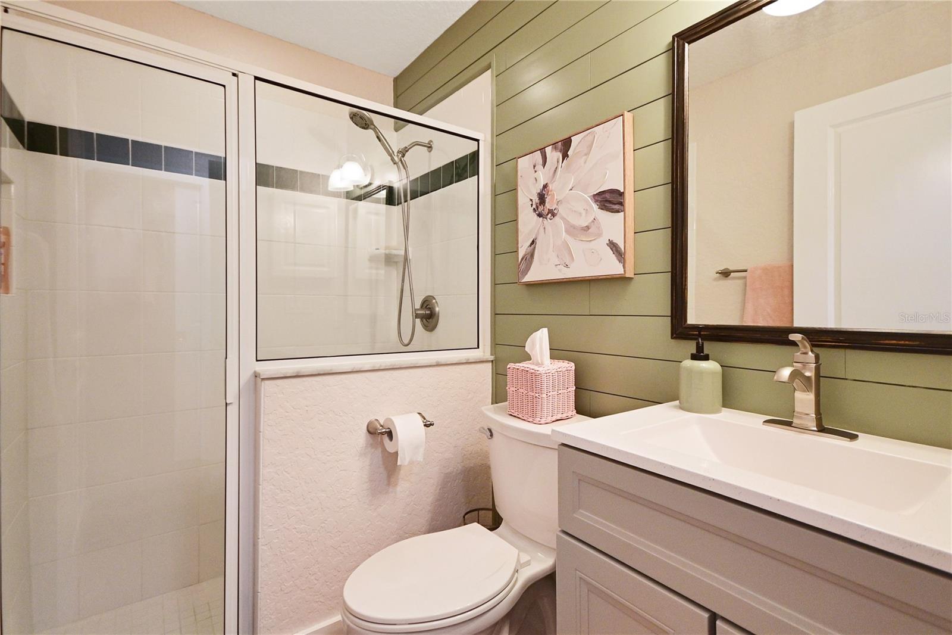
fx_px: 449
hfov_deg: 93.3
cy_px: 318
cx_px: 476
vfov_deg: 70.4
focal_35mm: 17
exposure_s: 1/80
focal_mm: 11.5
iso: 800
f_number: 5
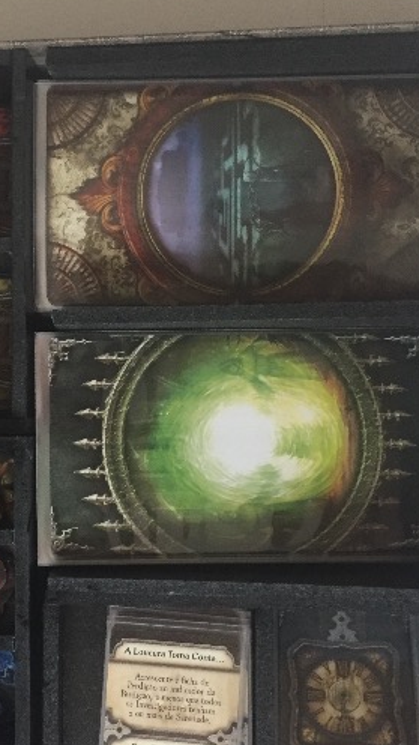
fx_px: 1007
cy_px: 410
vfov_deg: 40.5
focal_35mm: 51
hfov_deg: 23.2
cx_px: 96
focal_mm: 4.15
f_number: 2.2
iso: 250
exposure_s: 1/30
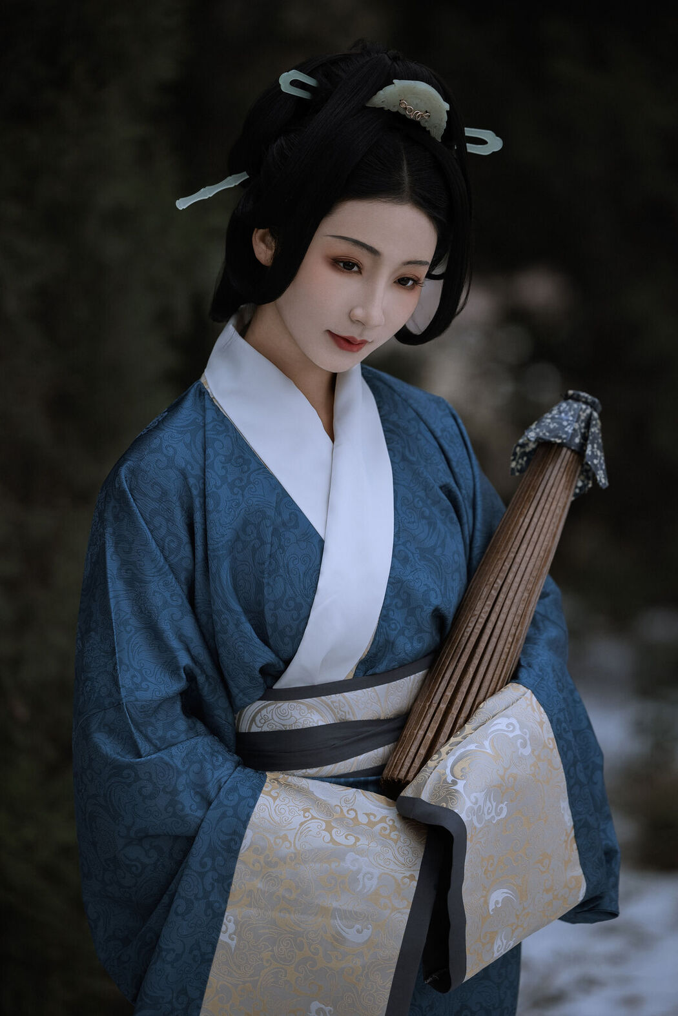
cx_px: 339
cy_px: 508
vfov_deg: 14.0
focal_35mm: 147
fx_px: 4152
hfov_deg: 9.3
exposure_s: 1/400
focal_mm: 147
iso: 100
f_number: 2.8
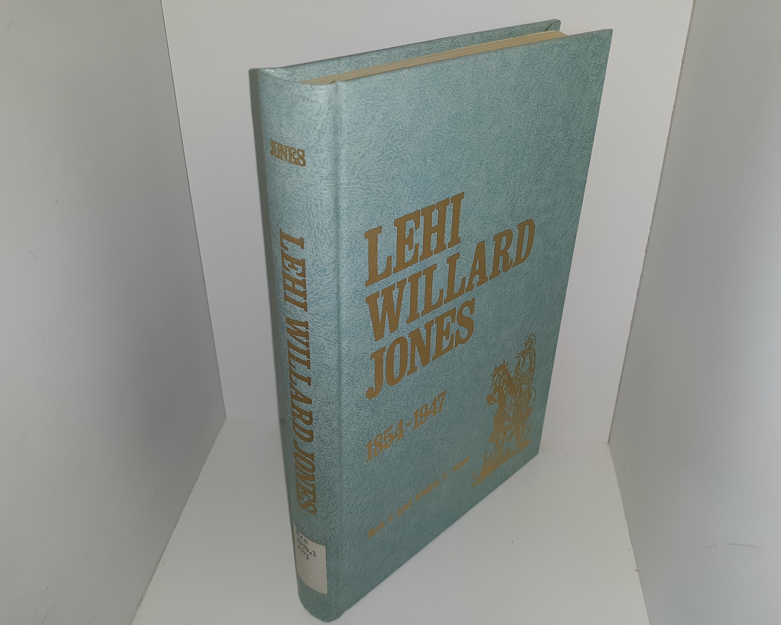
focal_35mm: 30
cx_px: 414
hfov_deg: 58.7
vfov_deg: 48.5
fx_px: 693
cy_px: 321
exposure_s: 1/195
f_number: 1.7
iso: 40
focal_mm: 3.7
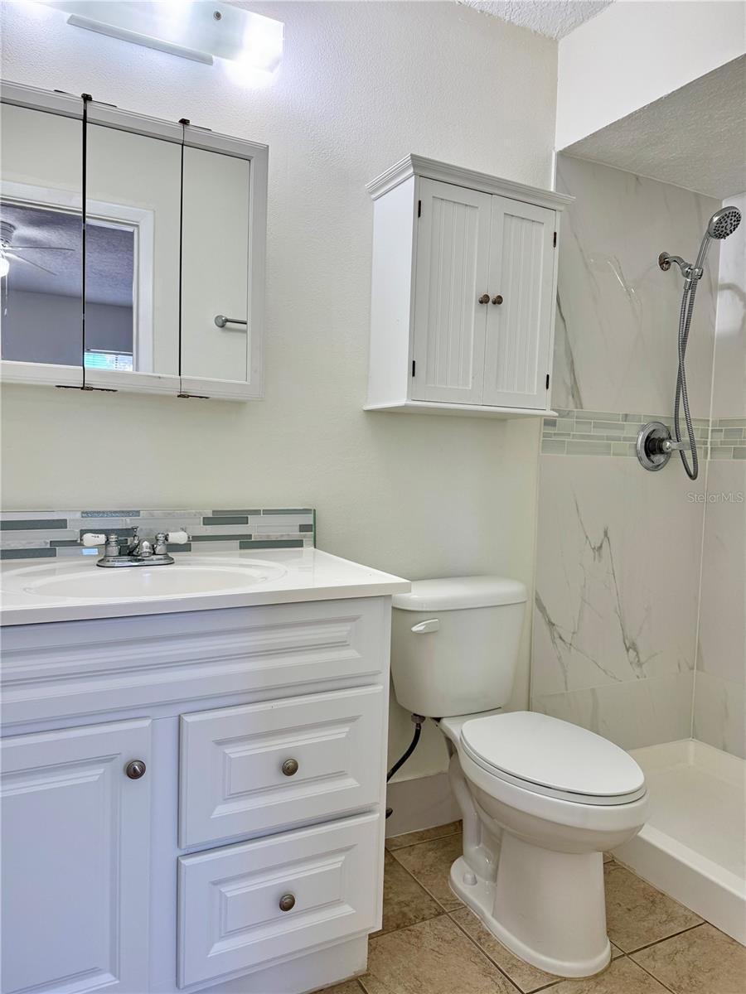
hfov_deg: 56.8
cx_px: 373
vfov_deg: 71.6
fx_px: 690
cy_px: 497
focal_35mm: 24
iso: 80
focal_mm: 6.76
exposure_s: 1/167
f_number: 1.78
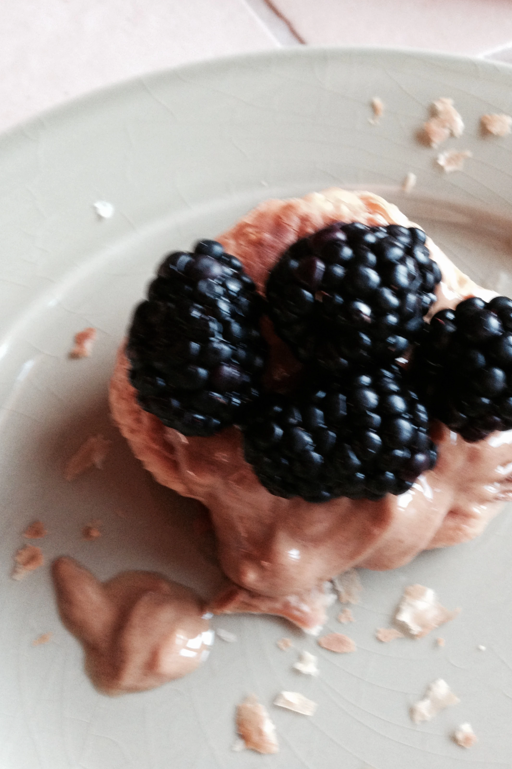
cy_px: 380
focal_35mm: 35
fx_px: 747
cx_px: 282
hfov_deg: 37.8
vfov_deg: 54.4
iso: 320
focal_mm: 4.12
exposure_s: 1/20
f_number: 2.4
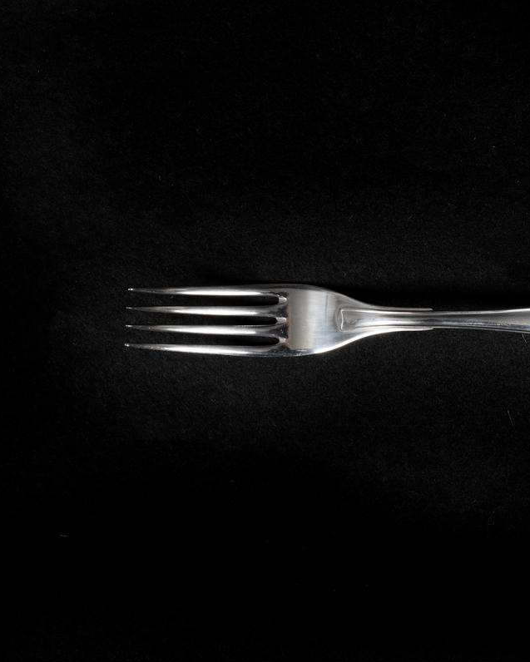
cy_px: 332
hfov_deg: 15.5
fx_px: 1941
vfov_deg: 19.4
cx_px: 395
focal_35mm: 99
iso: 100
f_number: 18
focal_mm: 70
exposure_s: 1/100
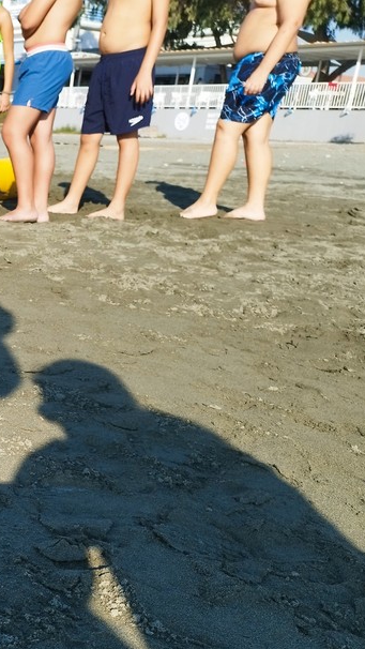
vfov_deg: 44.0
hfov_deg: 22.1
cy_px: 427
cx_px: -162
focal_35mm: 46
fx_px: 791
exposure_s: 1/699
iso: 50
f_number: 1.89
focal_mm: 5.89
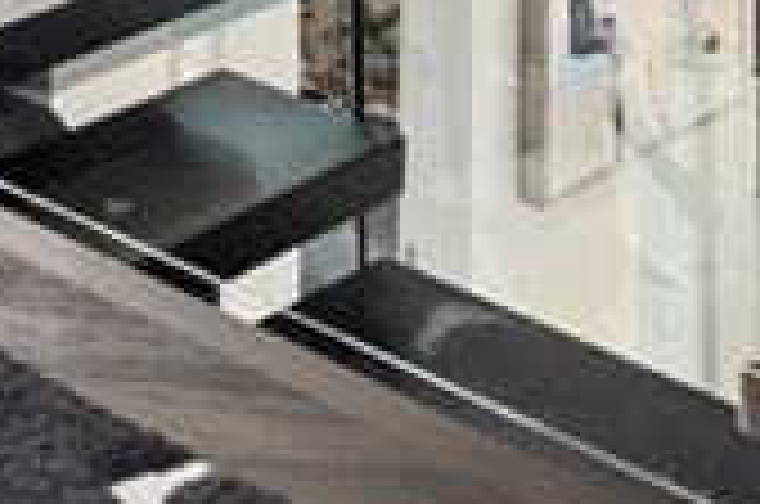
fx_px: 2170
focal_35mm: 103
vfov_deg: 10.5
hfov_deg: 15.1
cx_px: -859
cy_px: -862
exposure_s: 1/8
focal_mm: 17
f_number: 9
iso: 400
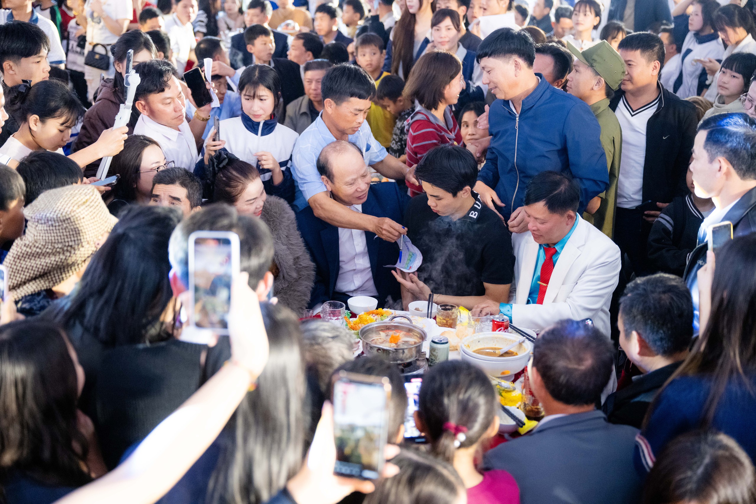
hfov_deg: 41.1
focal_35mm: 48
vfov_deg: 28.1
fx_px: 1008
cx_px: 378
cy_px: 252
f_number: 2.8
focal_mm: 48
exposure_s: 1/200
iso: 3200
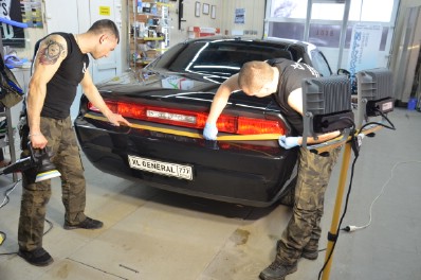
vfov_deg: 41.6
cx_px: 210
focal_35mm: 32
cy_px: 140
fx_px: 368
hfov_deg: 59.6
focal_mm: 21
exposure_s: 1/60
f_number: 3.8
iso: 800
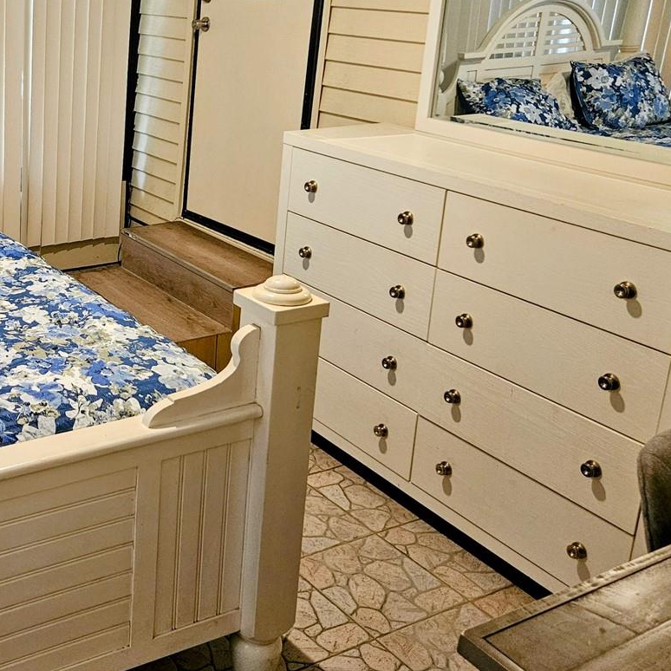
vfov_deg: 39.6
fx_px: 921
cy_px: 227
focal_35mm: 42
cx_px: 79
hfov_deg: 37.6
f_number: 1.8
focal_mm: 5.4
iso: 640
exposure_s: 1/120
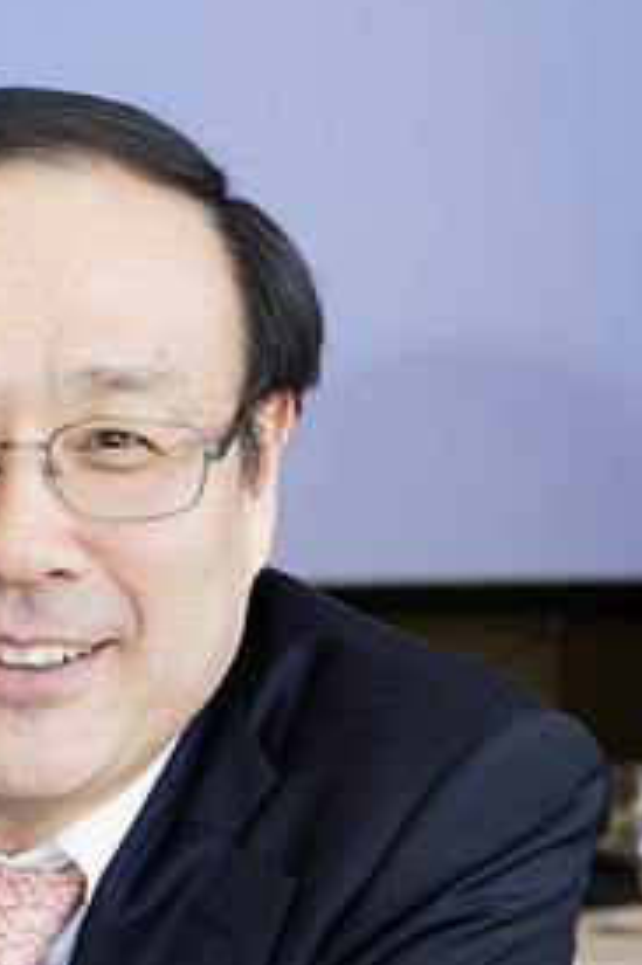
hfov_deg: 8.9
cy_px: 921
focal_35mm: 153
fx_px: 4098
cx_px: -49
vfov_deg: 13.3
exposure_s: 1/250
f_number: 7.1
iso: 3200
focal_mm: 70
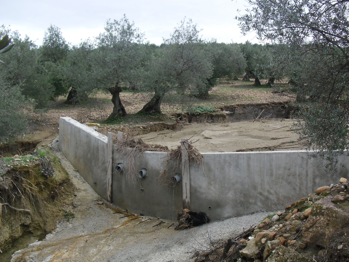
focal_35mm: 44
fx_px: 444
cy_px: 158
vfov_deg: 32.8
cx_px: 189
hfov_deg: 42.9
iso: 100
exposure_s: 1/160
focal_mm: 6.3
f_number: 3.1
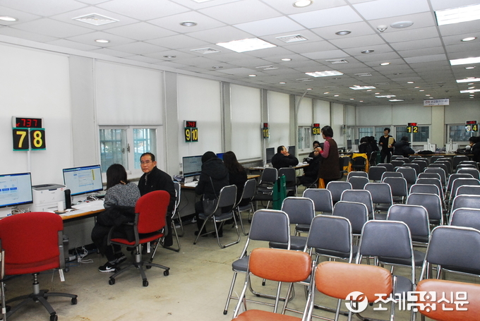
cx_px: 240
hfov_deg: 61.9
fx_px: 400
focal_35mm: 30
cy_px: 160
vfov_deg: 43.7
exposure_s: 1/60
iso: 1250
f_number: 8
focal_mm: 20
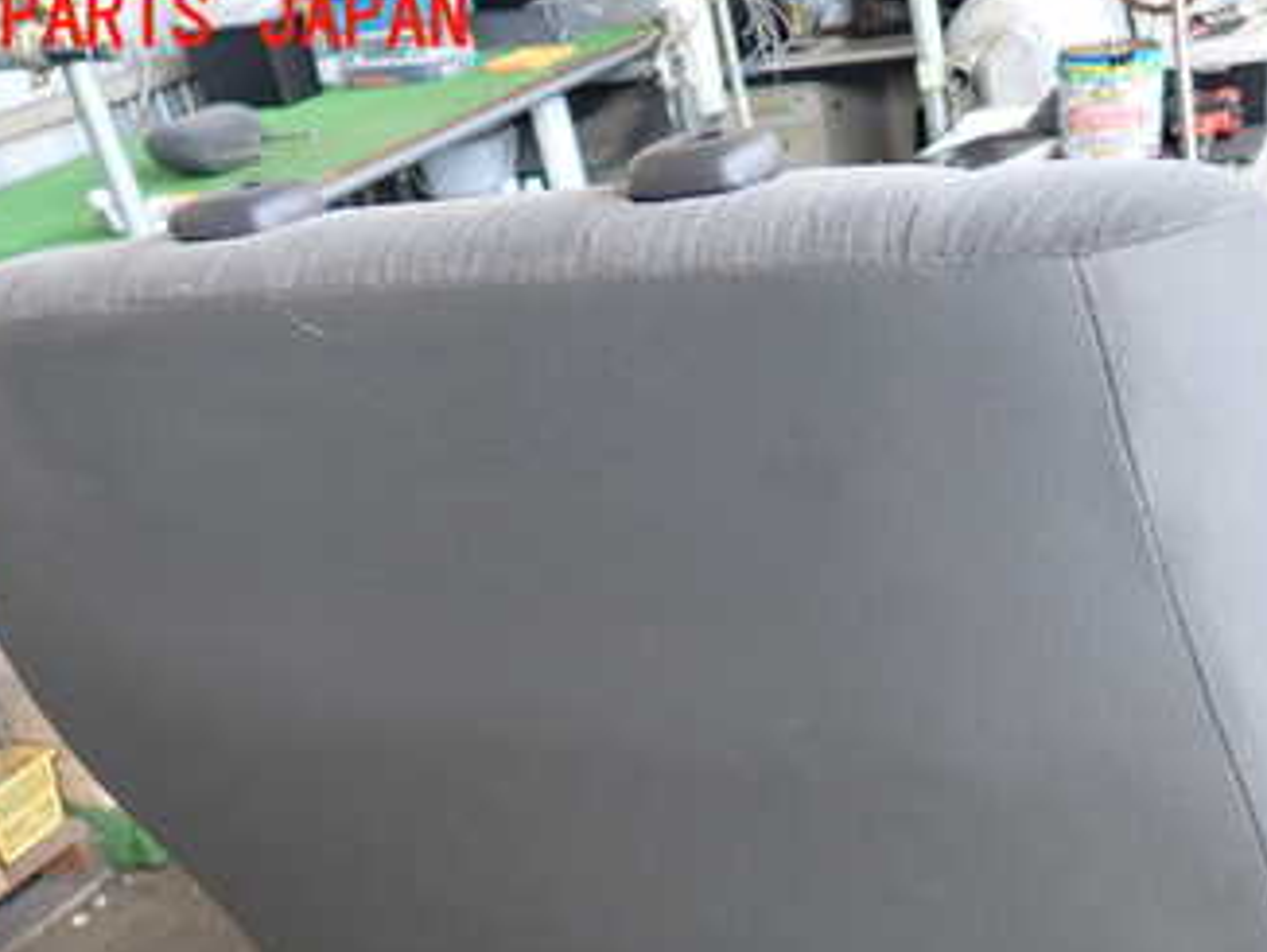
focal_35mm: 46
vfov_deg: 30.3
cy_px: 847
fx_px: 1685
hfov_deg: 40.2
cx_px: 929
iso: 160
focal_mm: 4.5
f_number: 2
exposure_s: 1/60
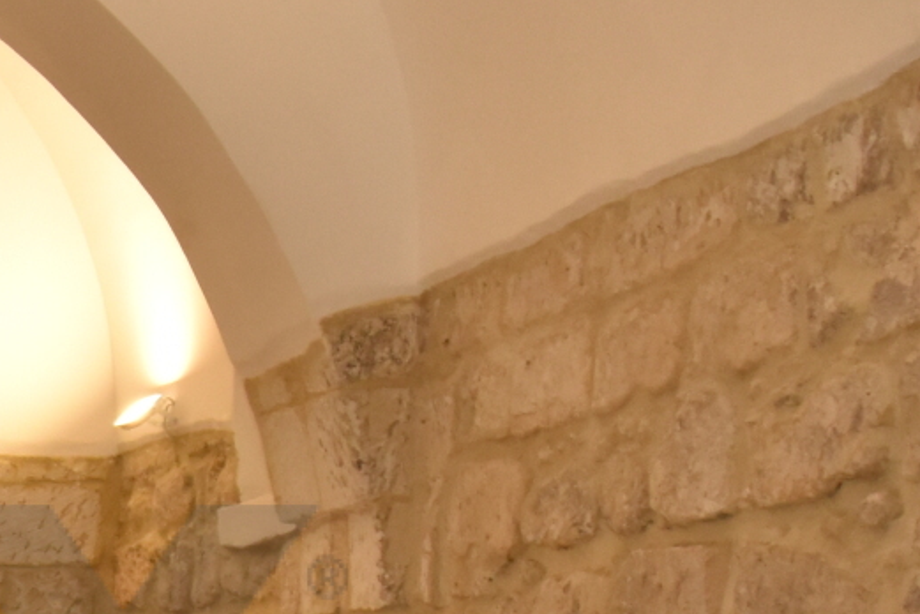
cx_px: -782
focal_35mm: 110
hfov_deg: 15.6
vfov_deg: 12.0
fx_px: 2824
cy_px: 807
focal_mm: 15
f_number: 5.6
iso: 560
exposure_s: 1/60
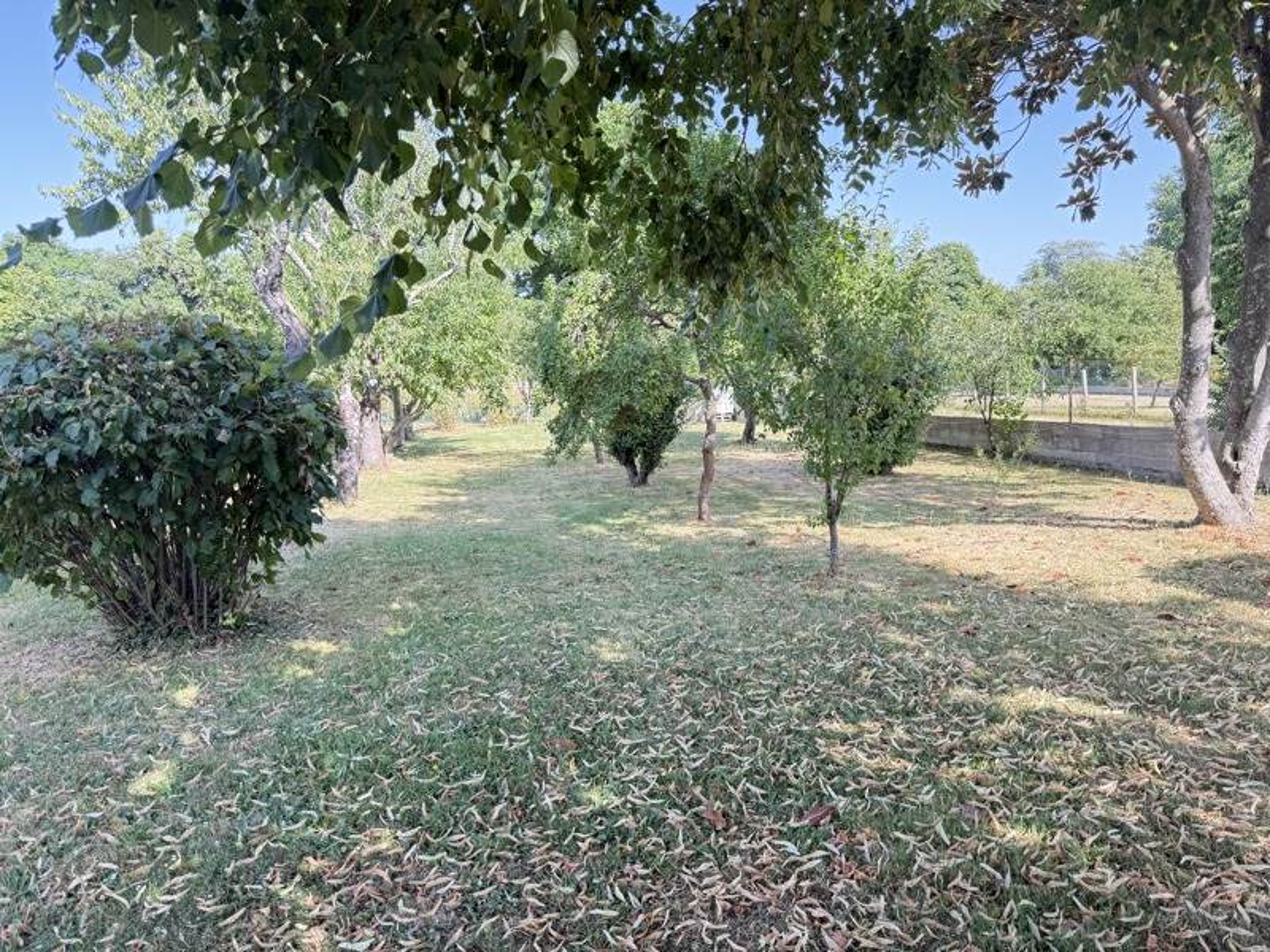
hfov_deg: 71.6
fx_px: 881
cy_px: 476
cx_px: 635
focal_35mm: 24
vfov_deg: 56.8
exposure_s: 1/294
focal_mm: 6.76
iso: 100
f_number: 1.78
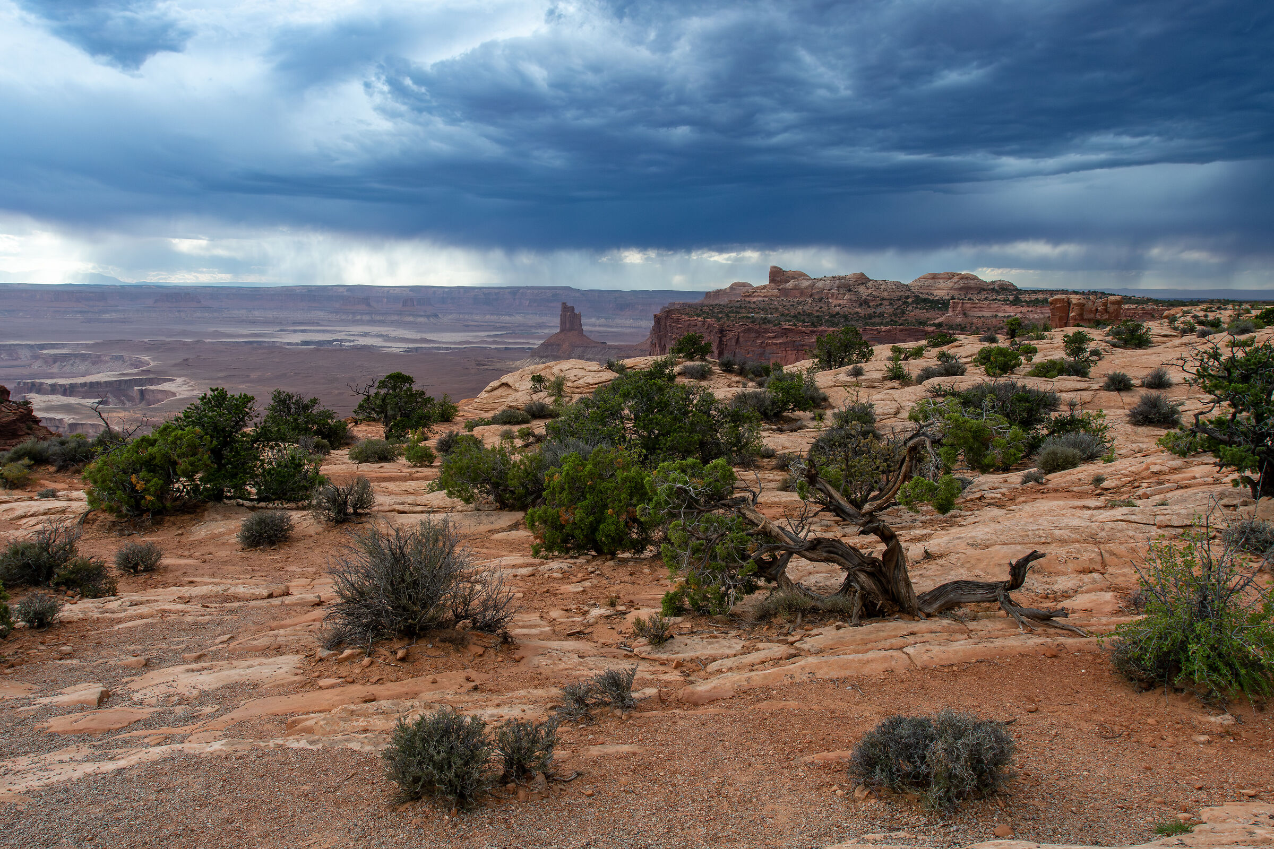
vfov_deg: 45.7
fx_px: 1009
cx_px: 637
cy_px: 424
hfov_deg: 64.6
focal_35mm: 28
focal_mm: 19
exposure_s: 1/400
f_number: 14
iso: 800
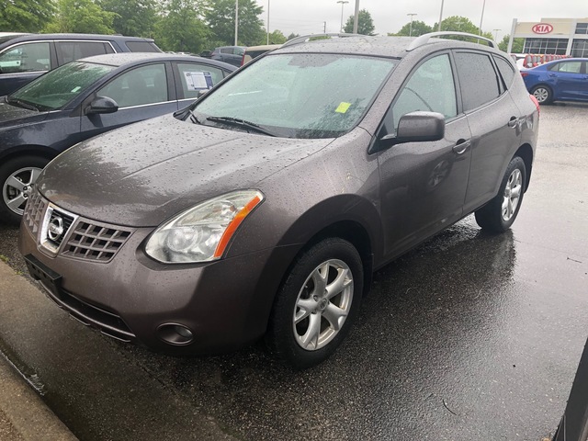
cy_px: 220
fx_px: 476
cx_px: 294
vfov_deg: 49.7
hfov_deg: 63.4
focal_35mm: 28
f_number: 1.8
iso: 20
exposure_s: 1/230
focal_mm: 4
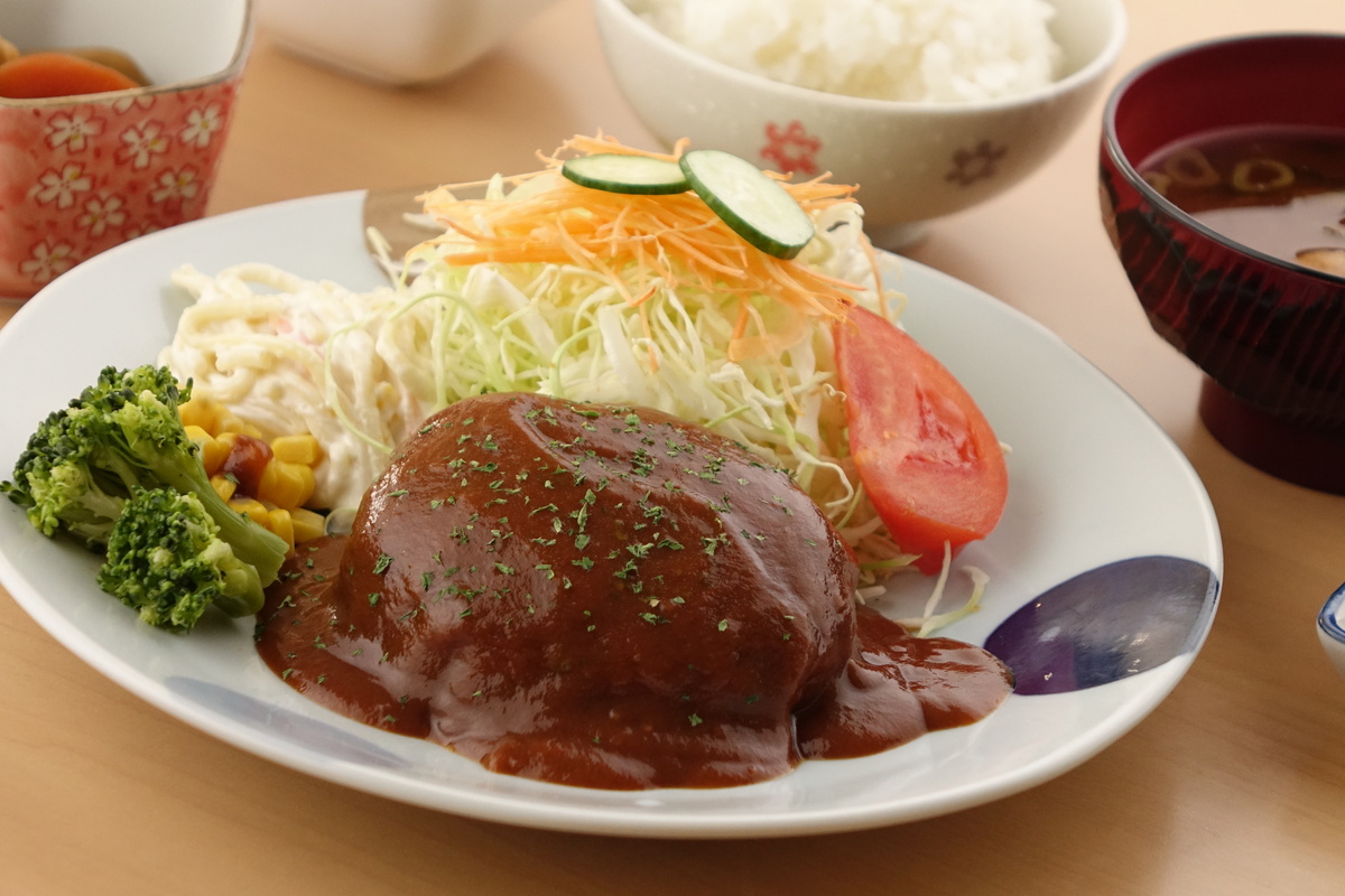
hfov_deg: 13.3
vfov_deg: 8.9
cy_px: 448
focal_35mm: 154
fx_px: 5753
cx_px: 672
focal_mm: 56.49
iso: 640
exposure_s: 1/200
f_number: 3.5
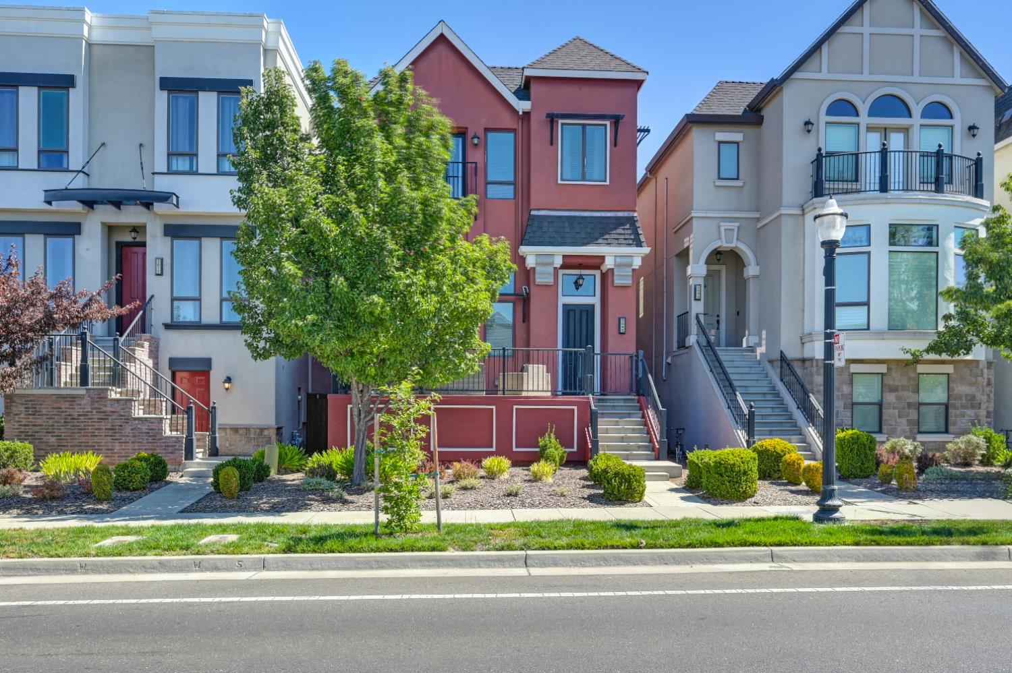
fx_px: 618
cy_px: 336
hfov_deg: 78.6
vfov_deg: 57.2
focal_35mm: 22
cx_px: 506
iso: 500
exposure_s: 1/400
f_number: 10
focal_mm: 22
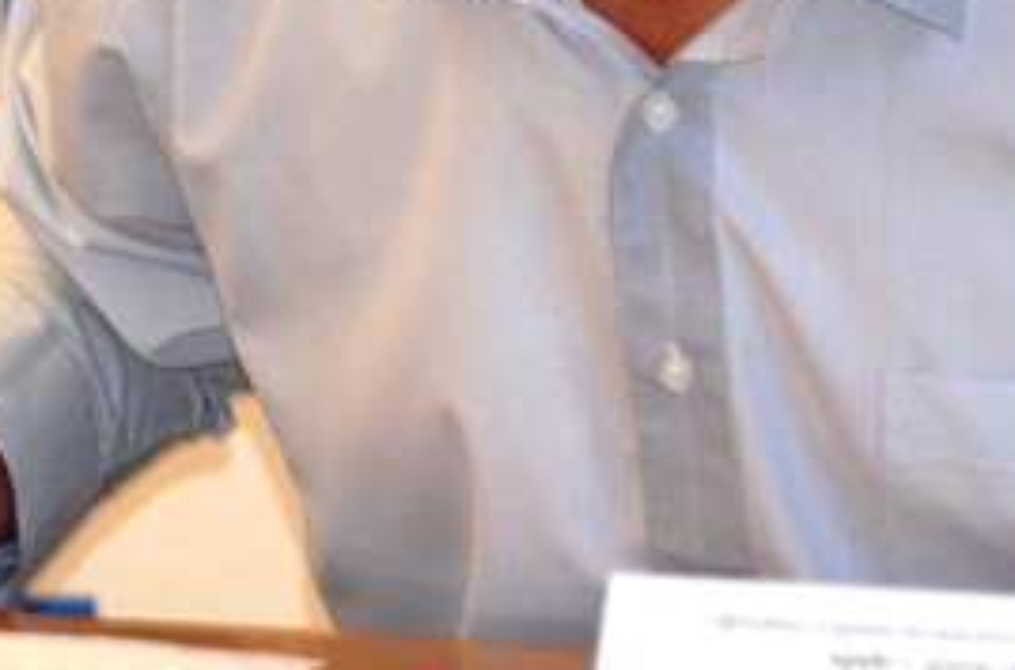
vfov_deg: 2.3
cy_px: -295
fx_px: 17021
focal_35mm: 605
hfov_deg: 3.4
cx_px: 523
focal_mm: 135
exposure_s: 1/60
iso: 2200
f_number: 5.6
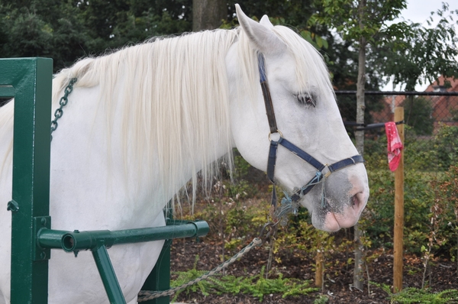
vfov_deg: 16.5
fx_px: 1048
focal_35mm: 82
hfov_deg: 24.7
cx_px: 229
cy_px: 152
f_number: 8
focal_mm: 55
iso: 200
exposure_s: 1/200
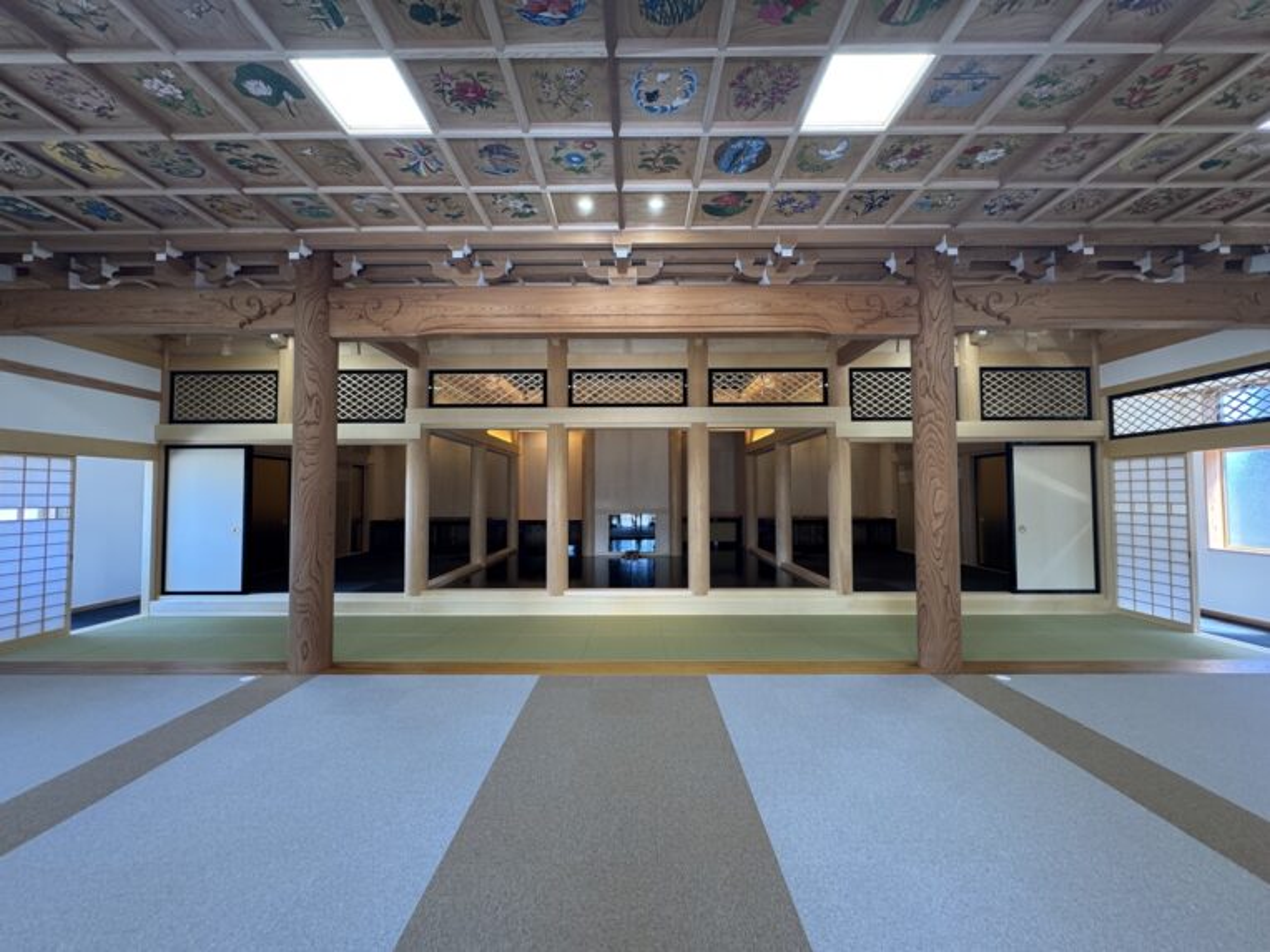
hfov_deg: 102.1
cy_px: 476
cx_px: 635
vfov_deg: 85.7
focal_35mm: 14
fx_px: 514
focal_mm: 2.22
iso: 250
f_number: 2.2
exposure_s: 1/99
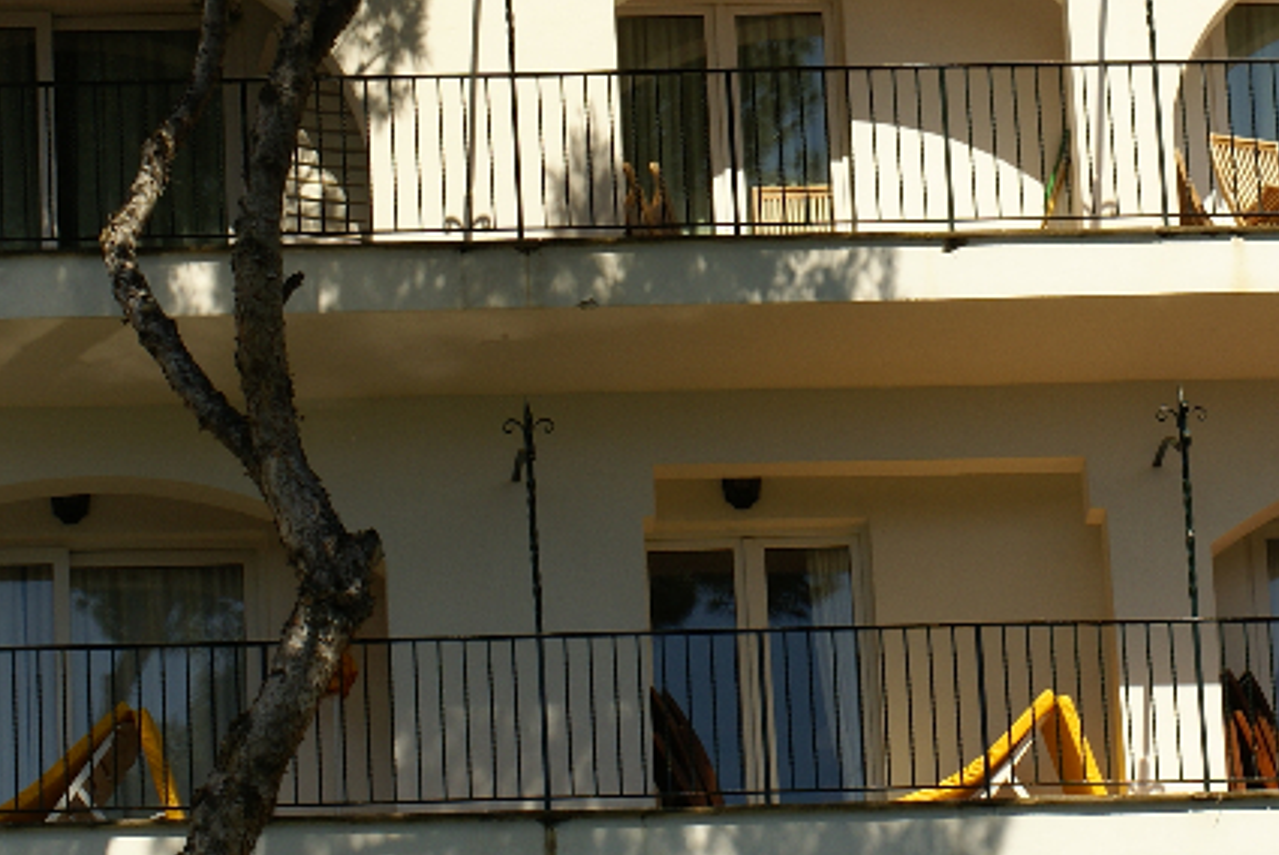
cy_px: -35
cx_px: 921
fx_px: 8994
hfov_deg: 8.1
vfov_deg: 5.4
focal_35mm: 253
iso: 100
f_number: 10
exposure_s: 1/200
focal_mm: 70
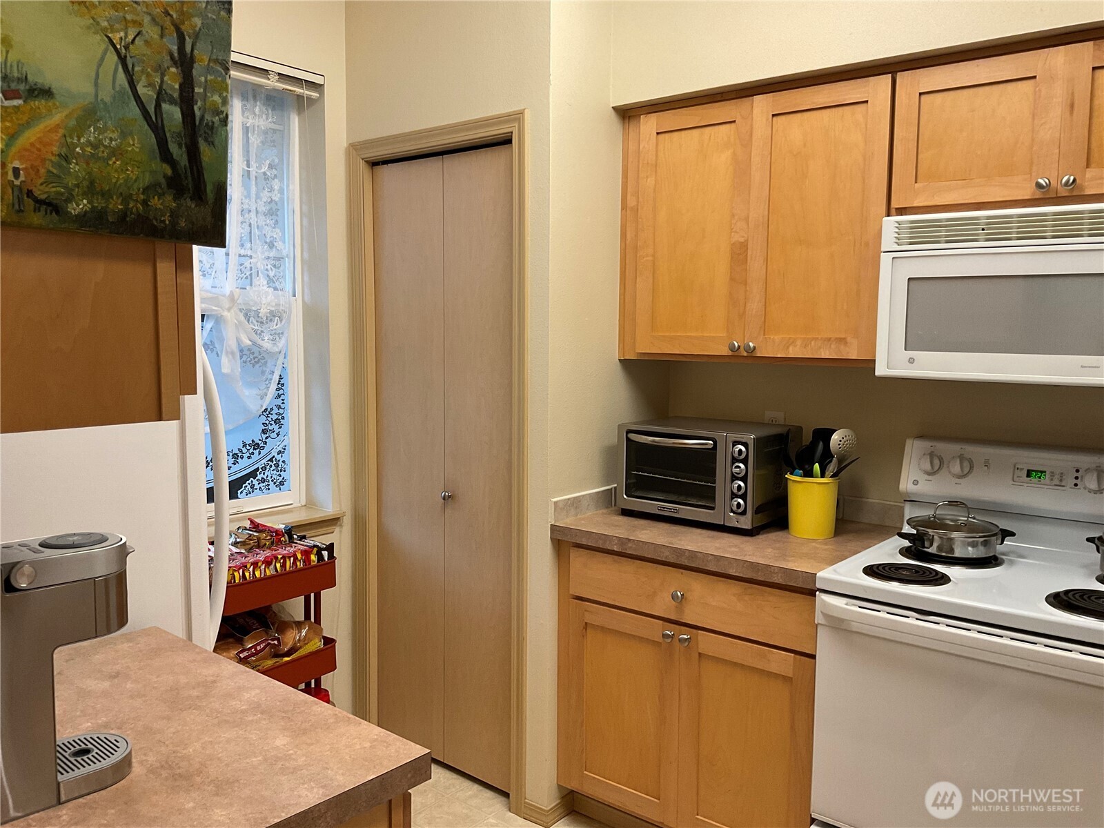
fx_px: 925
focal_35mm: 29
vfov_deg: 48.2
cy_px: 414
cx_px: 552
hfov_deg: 61.7
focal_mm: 3
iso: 100
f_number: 1.8
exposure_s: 1/60
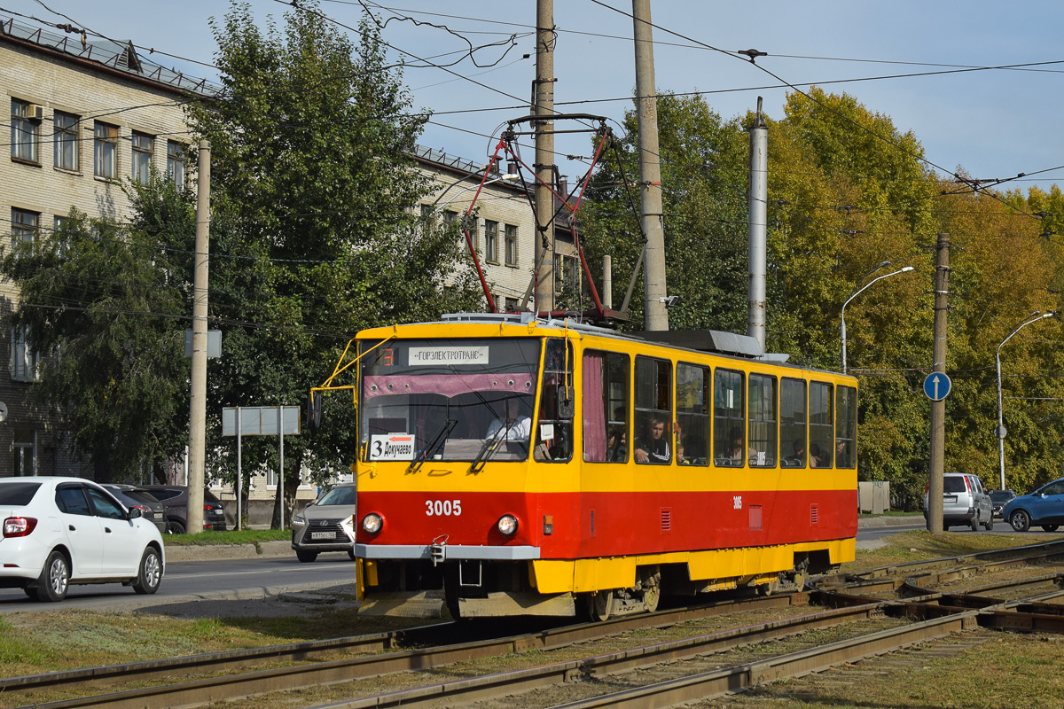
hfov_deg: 24.6
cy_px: 354
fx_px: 2438
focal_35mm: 82
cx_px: 532
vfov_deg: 16.6
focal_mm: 55
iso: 100
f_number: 6.3
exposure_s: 1/800
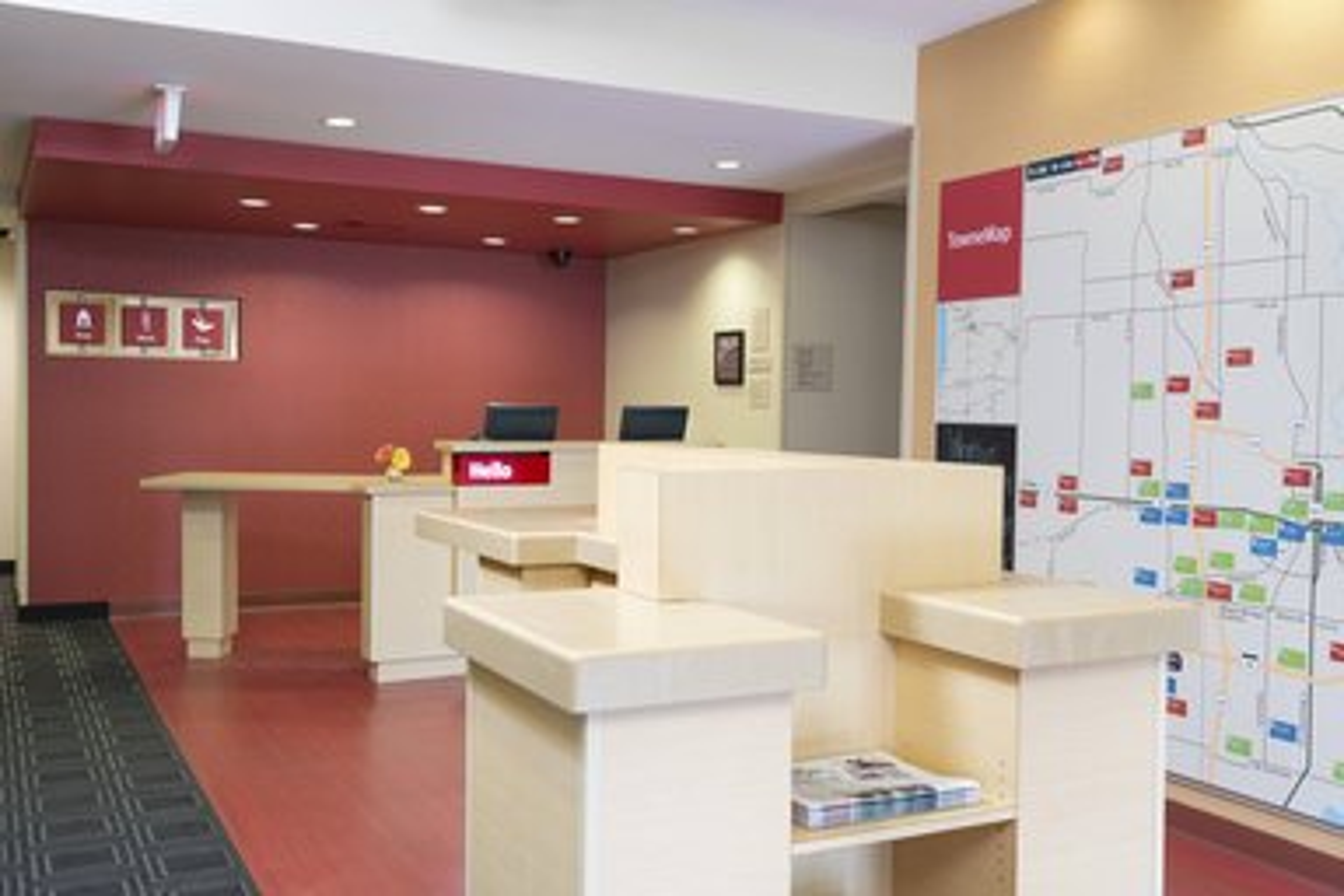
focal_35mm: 35
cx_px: 672
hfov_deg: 54.4
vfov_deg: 37.9
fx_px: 1307
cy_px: 448
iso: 100
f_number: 10
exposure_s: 1.6
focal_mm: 35
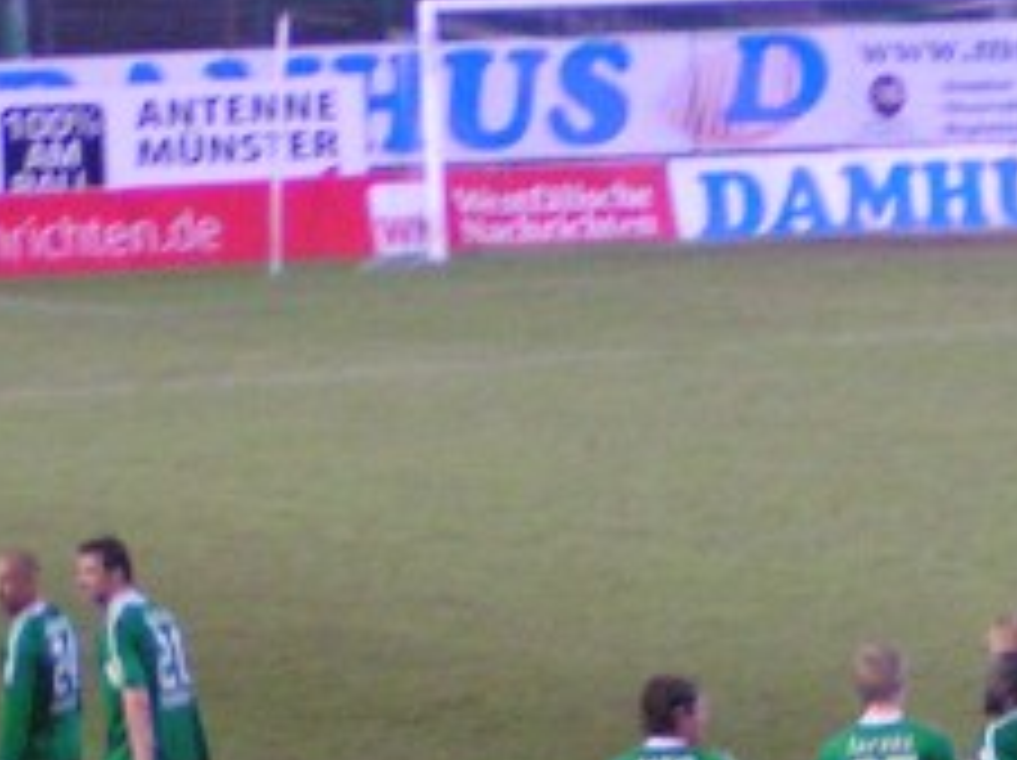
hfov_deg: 5.2
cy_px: 513
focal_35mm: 383
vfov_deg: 3.9
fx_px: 11240
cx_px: 1026
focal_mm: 16.6
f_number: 3.5
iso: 200
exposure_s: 1/20
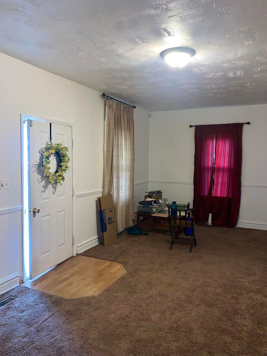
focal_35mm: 26
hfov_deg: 53.1
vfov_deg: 67.3
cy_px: 178
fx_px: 267
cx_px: 134
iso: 50
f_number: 1.8
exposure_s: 1/15
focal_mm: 4.25
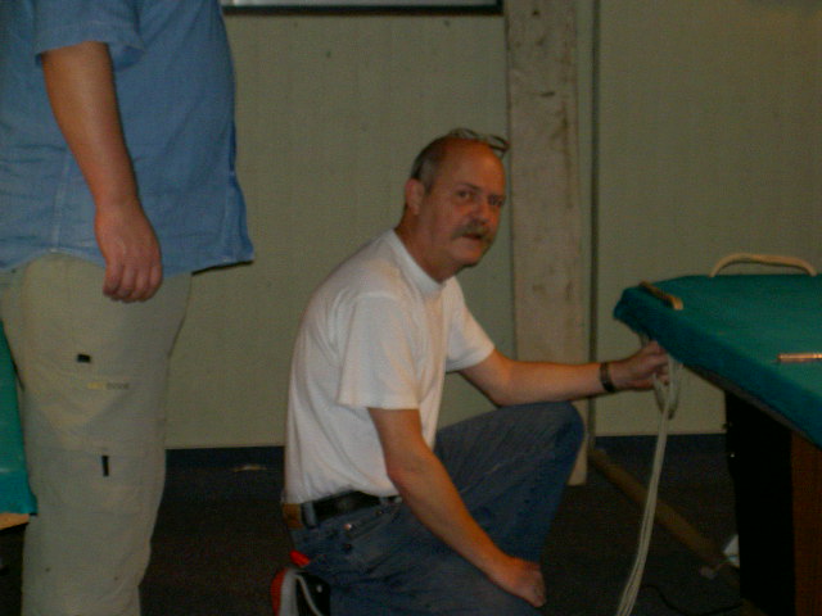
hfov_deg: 17.0
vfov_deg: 12.8
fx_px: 2755
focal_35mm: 116
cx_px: 411
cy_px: 308
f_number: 4.9
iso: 100
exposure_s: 1/89.3
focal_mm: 24
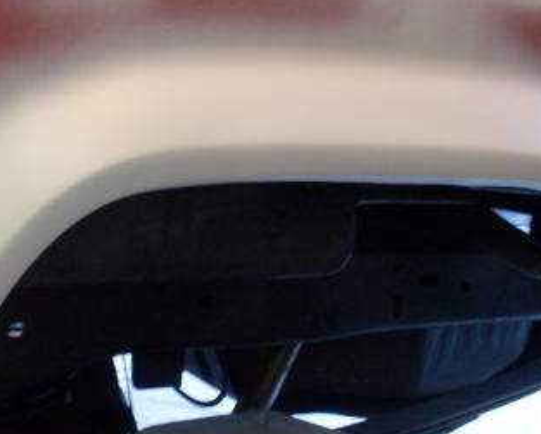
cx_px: 264
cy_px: 287
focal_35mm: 71
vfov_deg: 21.5
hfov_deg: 26.7
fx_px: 1138
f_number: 2.8
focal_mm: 6.3
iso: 200
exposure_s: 1/6
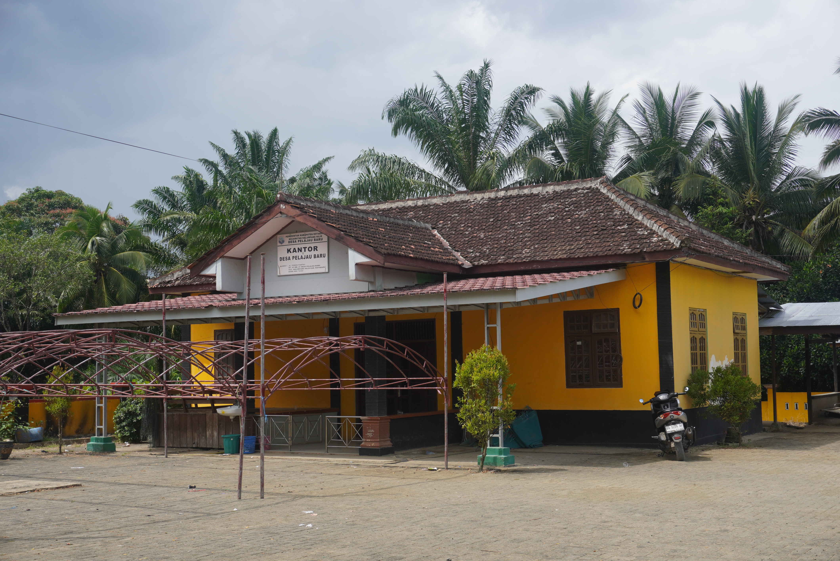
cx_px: 420
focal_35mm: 45
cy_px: 280
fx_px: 1051
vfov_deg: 29.9
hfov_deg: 43.6
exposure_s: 1/125
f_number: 11
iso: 100
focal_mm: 30
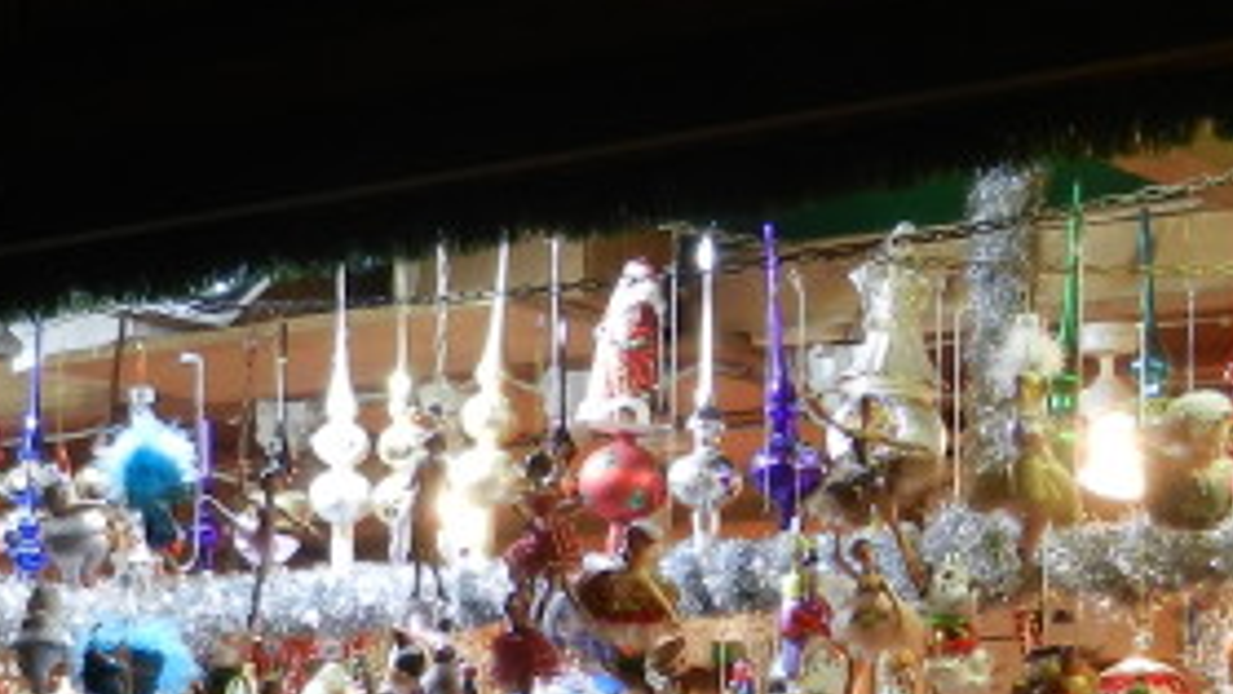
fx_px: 3270
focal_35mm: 100
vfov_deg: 11.9
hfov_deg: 21.4
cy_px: 787
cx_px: 570
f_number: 3.5
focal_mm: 4.5
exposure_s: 1/30
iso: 180
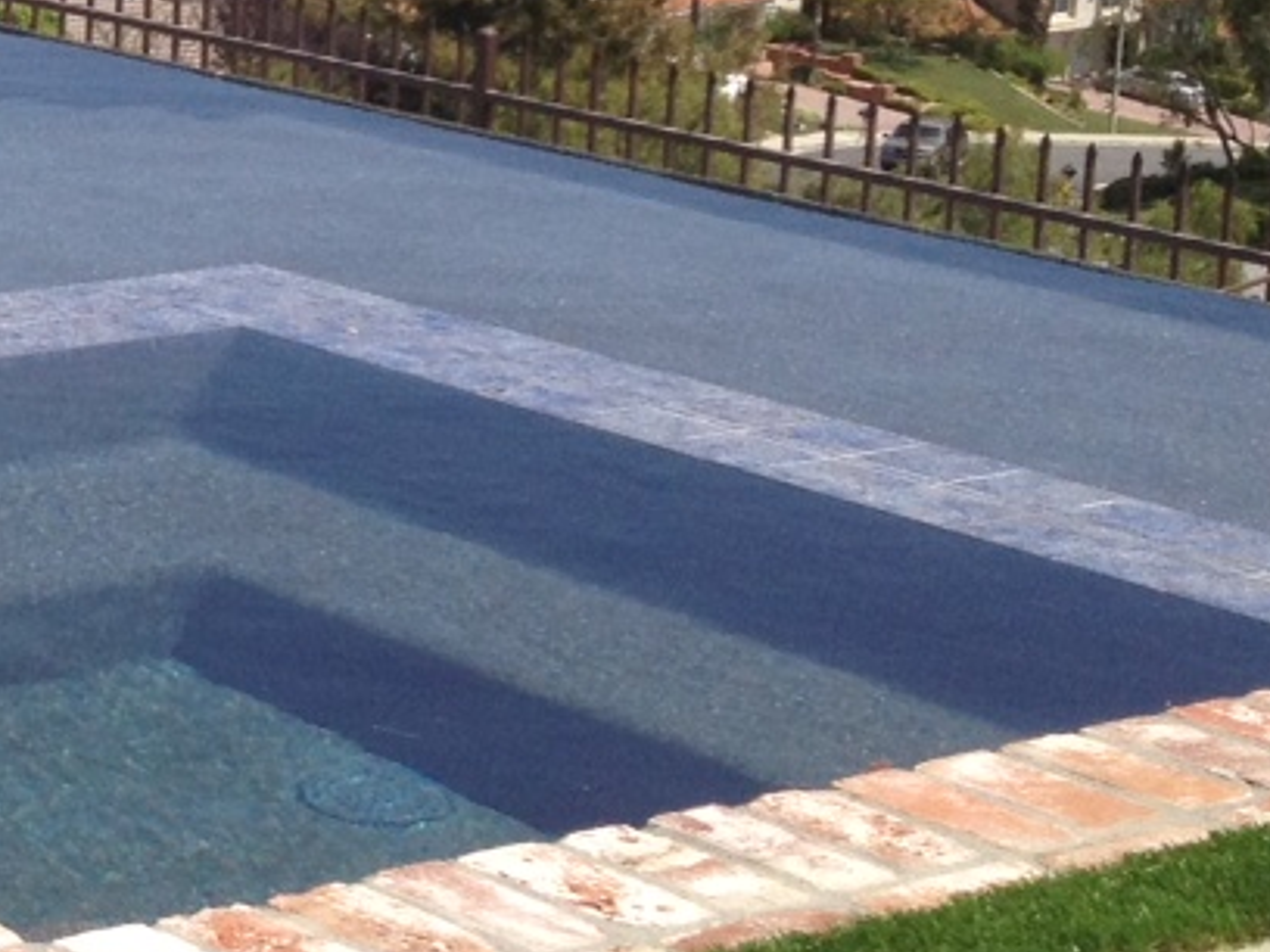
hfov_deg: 13.2
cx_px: -700
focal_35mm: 140
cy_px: 22
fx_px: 5136
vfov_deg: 10.5
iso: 64
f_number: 2.4
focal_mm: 4.28
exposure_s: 1/1905
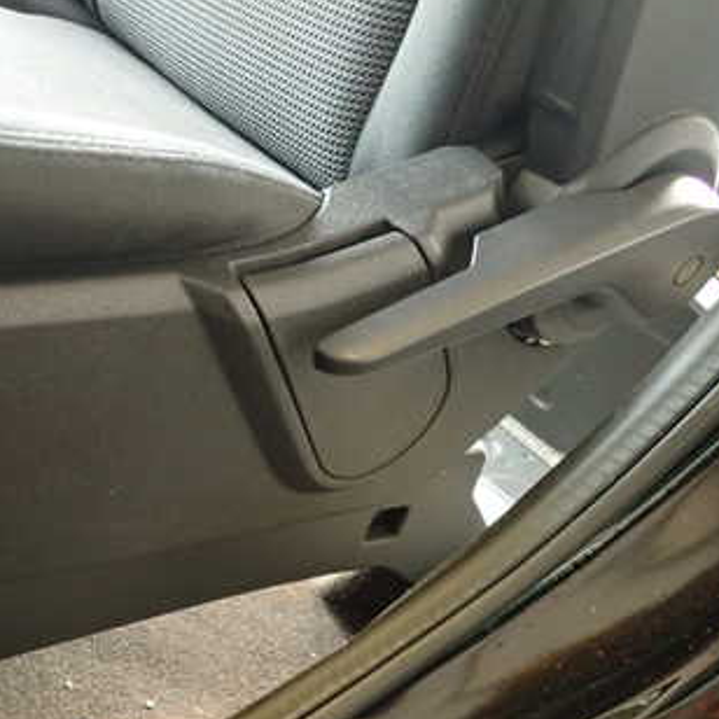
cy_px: 488
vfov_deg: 38.7
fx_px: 1010
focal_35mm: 43
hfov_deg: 37.1
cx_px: 100
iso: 400
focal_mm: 4.5
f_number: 2
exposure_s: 1/30
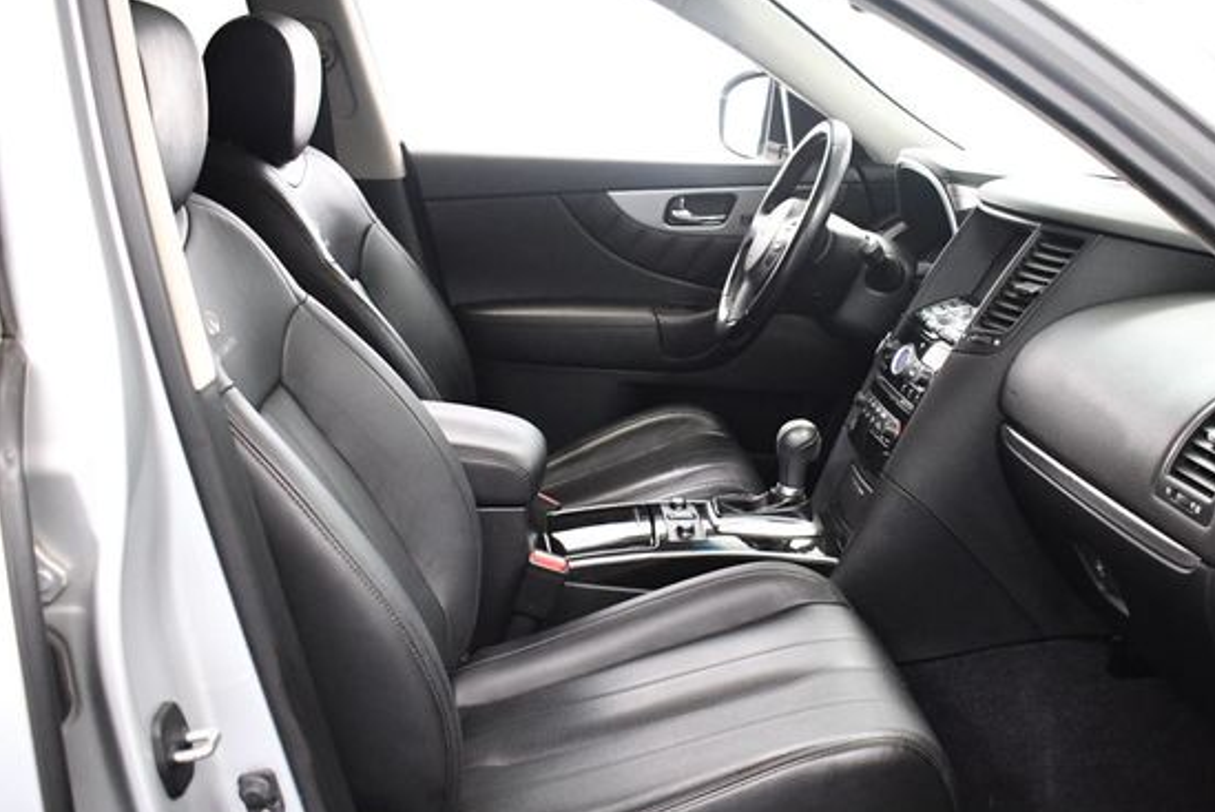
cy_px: 425
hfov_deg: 46.2
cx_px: 706
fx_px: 1419
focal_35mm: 42
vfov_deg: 31.9
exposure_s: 1/100
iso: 3200
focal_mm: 18
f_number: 3.5
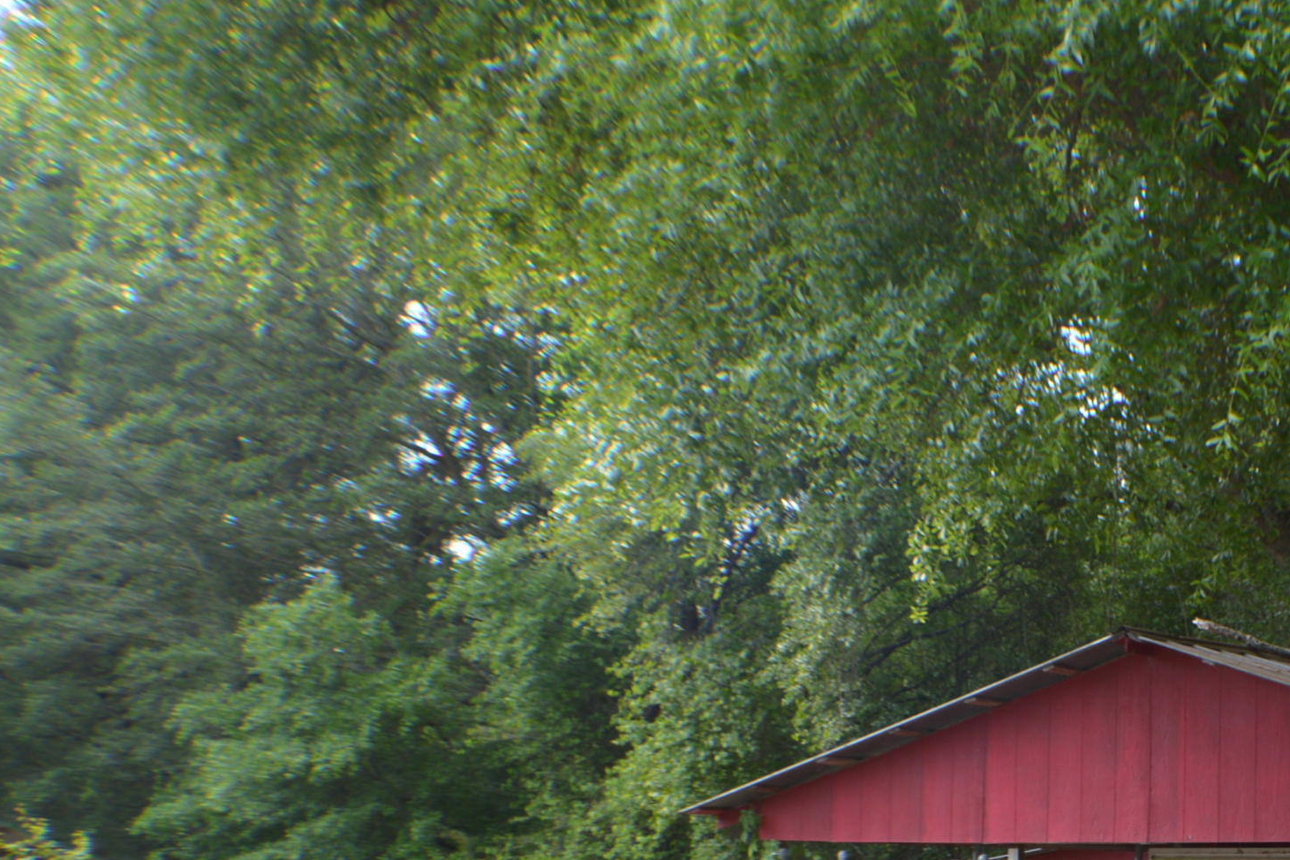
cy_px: 834
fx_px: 2866
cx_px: 1321
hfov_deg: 24.1
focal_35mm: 80
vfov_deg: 16.7
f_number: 4.2
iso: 160
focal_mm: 26
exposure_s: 1/125
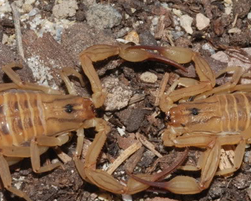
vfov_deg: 9.0
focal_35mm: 171
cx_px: 113
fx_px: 1270
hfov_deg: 11.3
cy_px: 123
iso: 200
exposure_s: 1/60
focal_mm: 60
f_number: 36
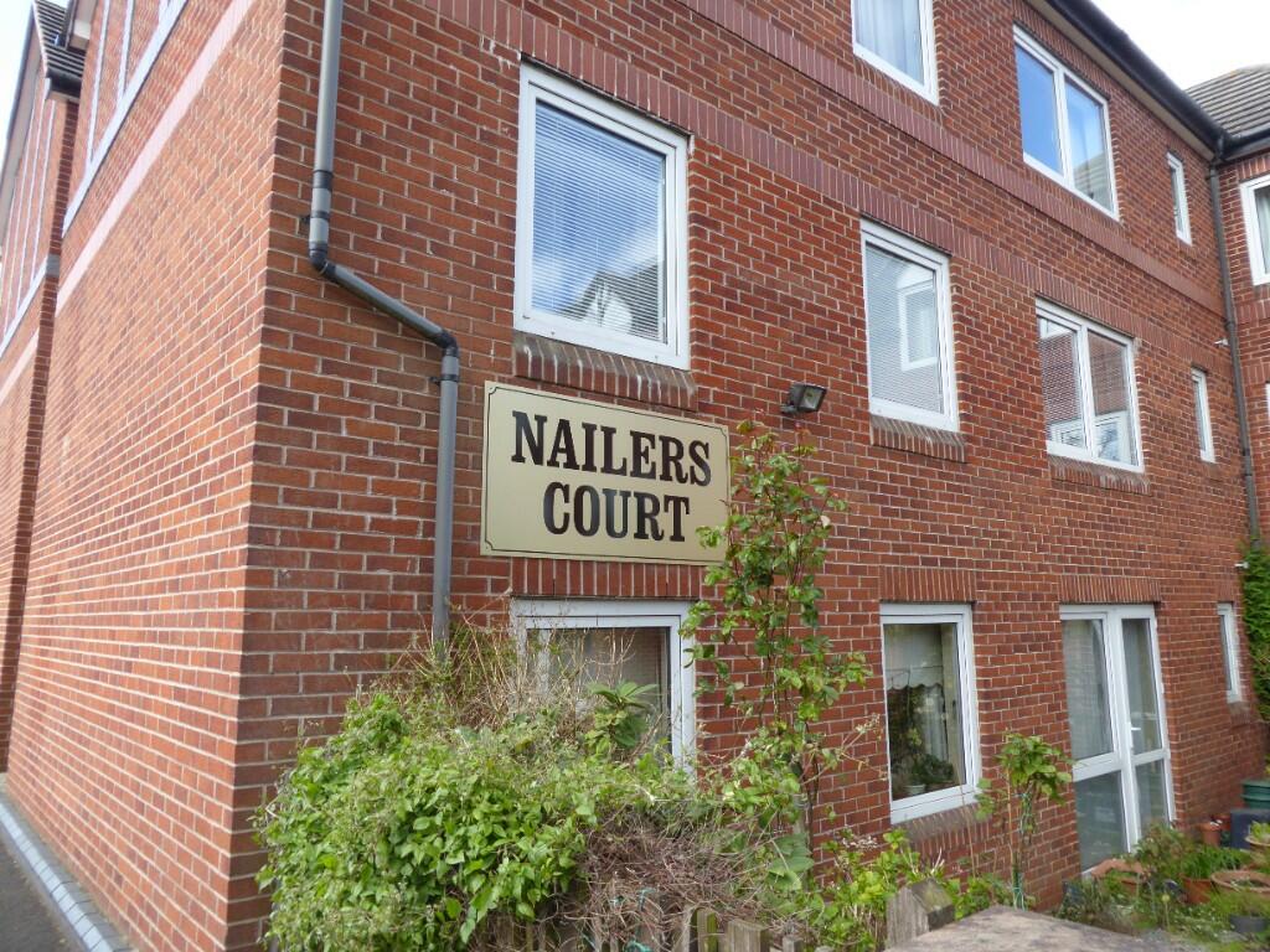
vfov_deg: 56.8
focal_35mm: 24
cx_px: 635
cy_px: 476
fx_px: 881
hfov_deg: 71.6
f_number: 4
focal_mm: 4.3
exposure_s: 1/100
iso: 100
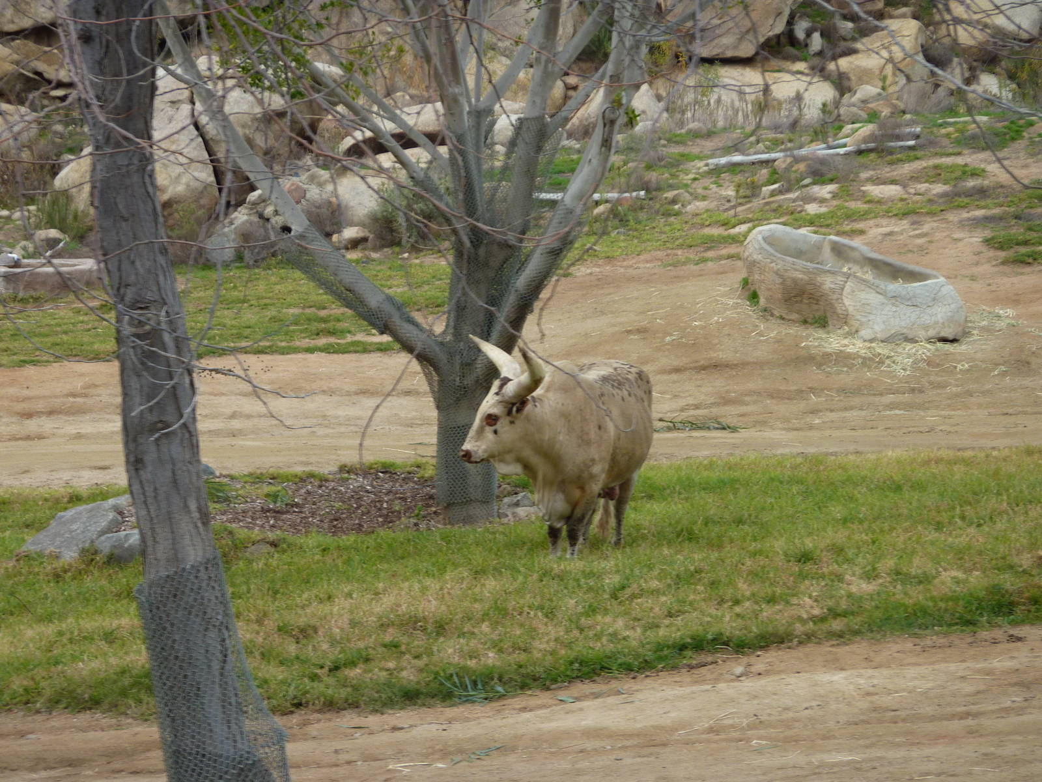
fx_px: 5900
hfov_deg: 10.1
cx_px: 521
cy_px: 391
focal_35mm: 196
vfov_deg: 7.6
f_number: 4.5
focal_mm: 32.1
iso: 80
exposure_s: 1/80
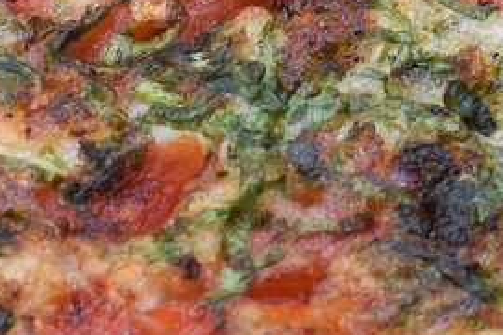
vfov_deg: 1.4
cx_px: -28
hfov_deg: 2.1
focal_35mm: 992
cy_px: -480
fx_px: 13852
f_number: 10
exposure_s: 1/100
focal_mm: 90
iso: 500
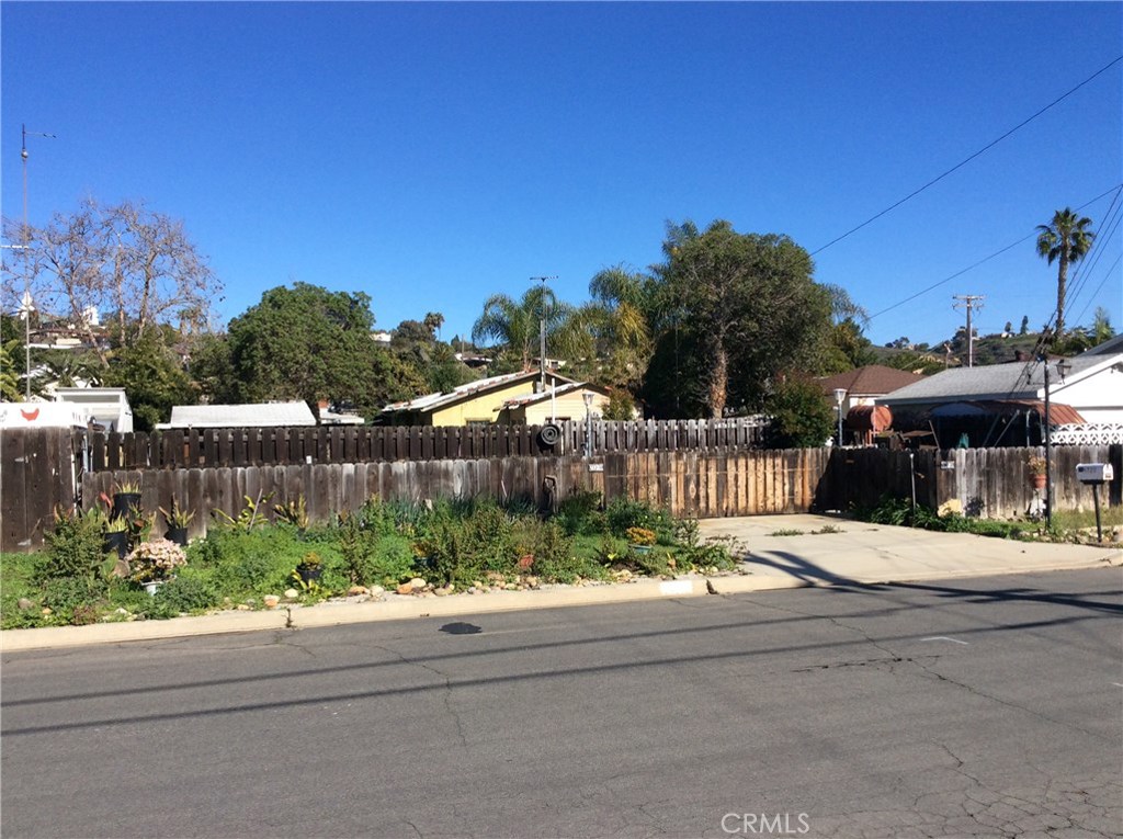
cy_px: 420
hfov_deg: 56.9
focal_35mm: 32
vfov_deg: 44.1
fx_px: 1037
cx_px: 562
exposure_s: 1/1431
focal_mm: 3.3
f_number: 2.4
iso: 32
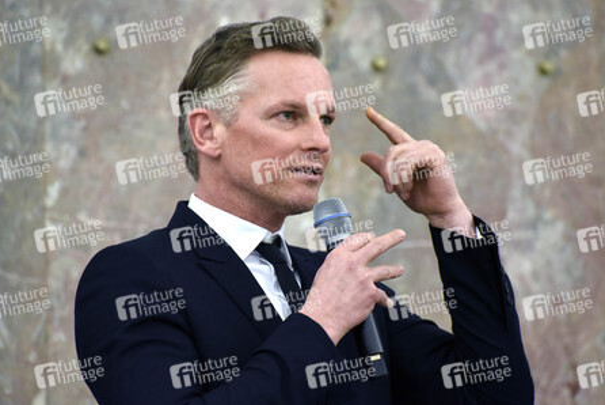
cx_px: 303
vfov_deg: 4.6
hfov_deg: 6.8
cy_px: 202
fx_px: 5078
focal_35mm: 302
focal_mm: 300
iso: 6400
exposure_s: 1/125
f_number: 7.1
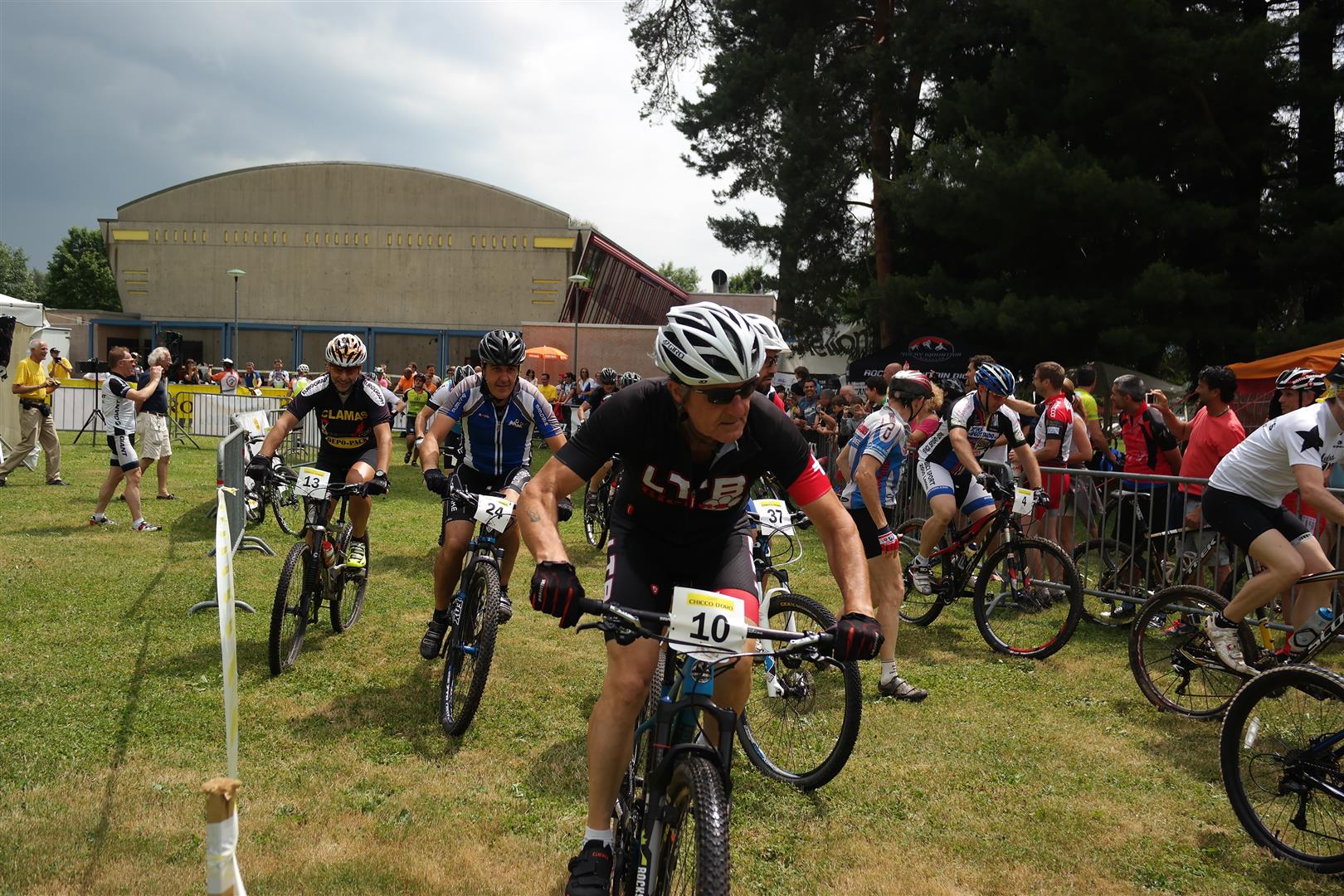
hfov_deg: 57.2
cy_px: 448
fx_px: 1232
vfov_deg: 40.0
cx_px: 672
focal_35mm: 33
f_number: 3.5
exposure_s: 1/180
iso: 100
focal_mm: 22
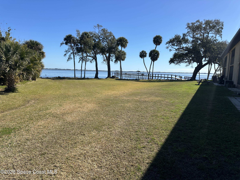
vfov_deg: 56.8
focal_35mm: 24
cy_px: 90
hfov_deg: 71.6
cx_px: 120
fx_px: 166
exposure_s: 1/4762
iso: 80
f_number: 1.78
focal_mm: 6.86
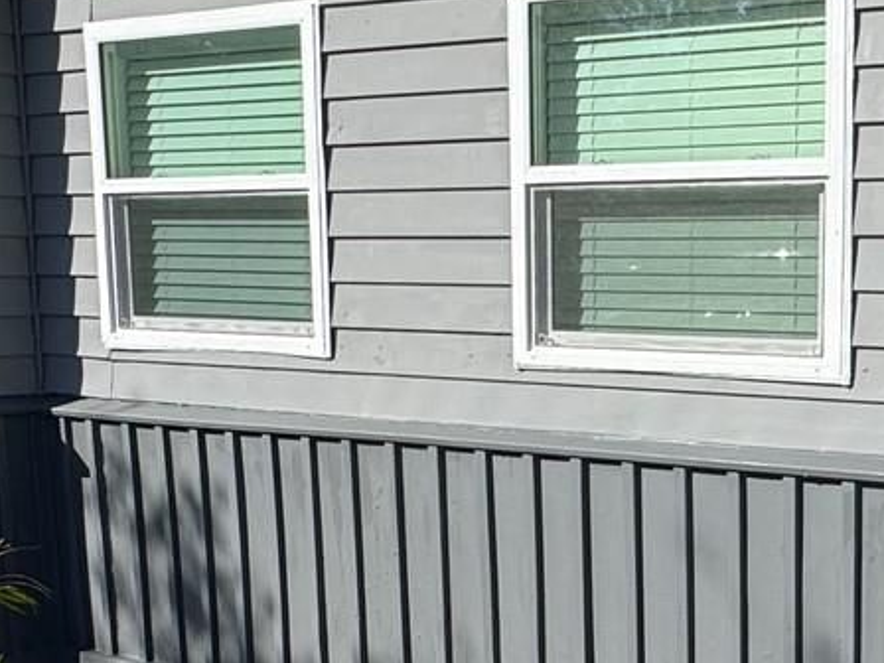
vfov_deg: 29.0
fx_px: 1277
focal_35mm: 50
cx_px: 847
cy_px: 399
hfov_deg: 35.2
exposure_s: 1/2273
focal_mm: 2.22
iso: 50
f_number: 2.2
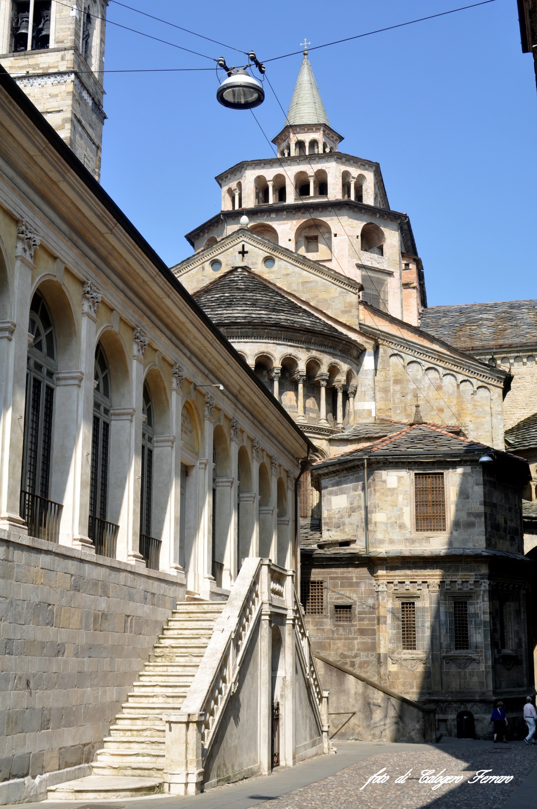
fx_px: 942
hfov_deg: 31.8
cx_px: 268
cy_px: 404
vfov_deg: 46.4
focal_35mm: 42
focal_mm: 28
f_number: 8
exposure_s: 1/250
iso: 200
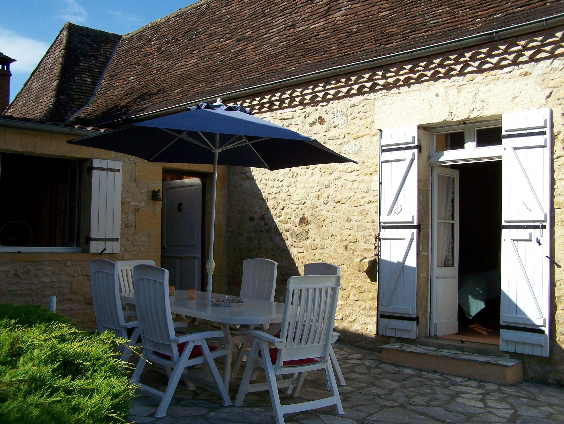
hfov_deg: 48.9
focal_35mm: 38
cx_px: 282
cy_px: 212
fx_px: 620
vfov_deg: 37.8
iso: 80
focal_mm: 6.3
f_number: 4
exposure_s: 1/800
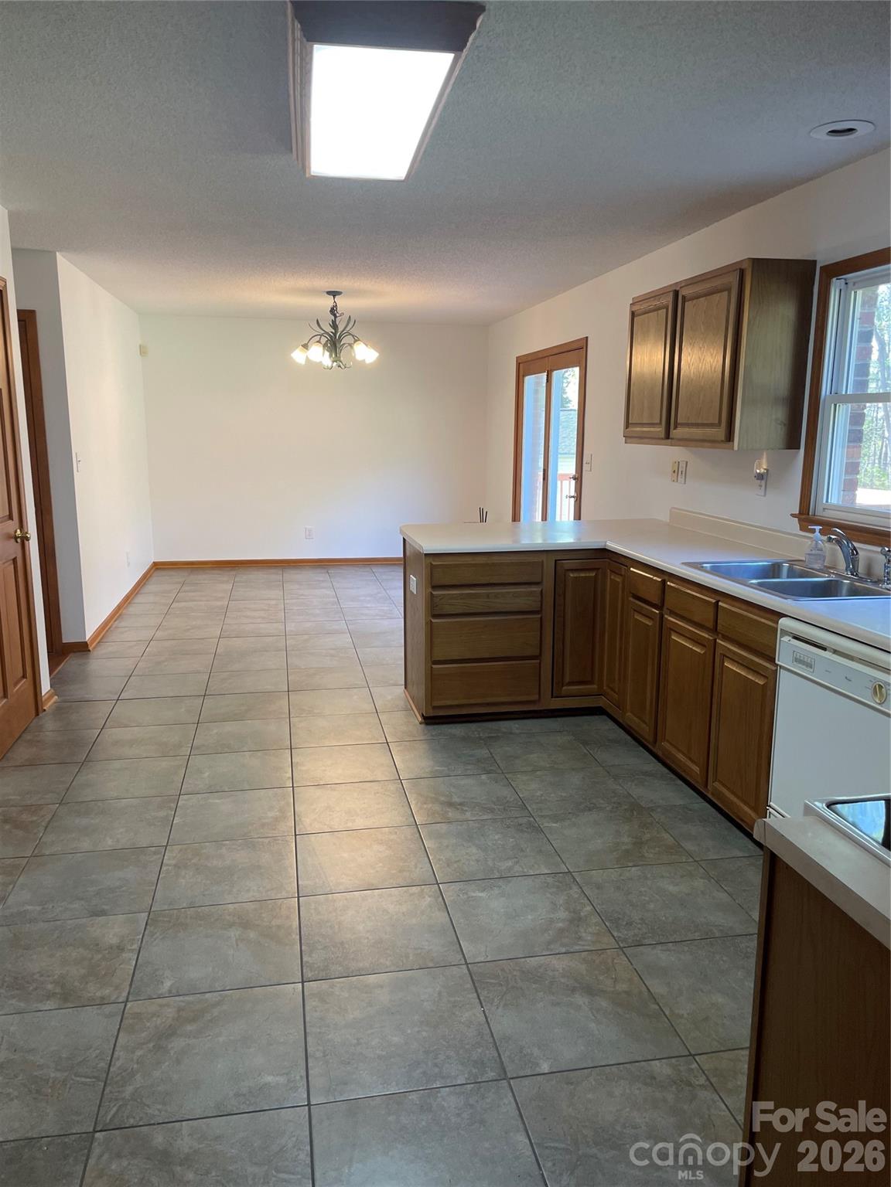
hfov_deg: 53.1
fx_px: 892
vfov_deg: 67.3
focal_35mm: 26
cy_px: 594
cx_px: 446
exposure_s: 1/60
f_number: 1.6
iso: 80
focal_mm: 4.2
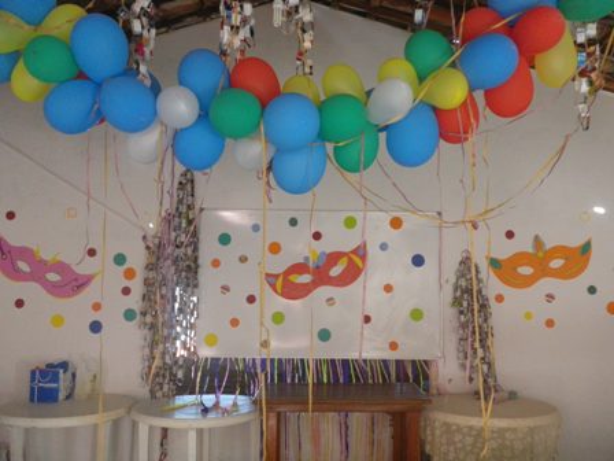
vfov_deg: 40.7
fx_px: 621
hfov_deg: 52.6
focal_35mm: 35
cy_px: 230
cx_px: 307
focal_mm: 6.2
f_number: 3.8
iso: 250
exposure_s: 1/60
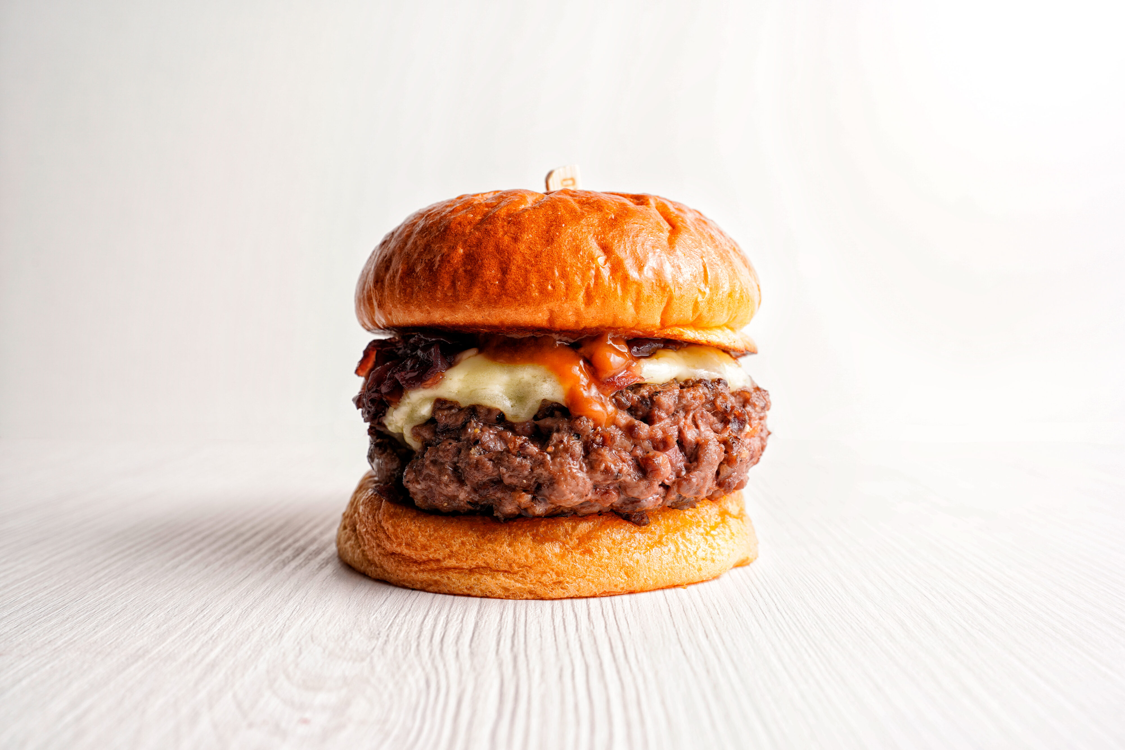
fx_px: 1094
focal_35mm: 35
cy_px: 375
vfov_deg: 37.9
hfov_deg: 54.4
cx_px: 562
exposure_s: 1/250
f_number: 16
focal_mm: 35
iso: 100
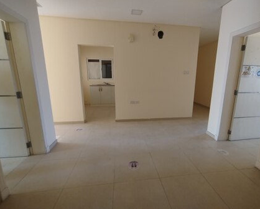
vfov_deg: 80.4
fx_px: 123
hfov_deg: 92.9
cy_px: 104
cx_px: 141
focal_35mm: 16
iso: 200
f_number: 2.2
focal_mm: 1.65
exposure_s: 1/33
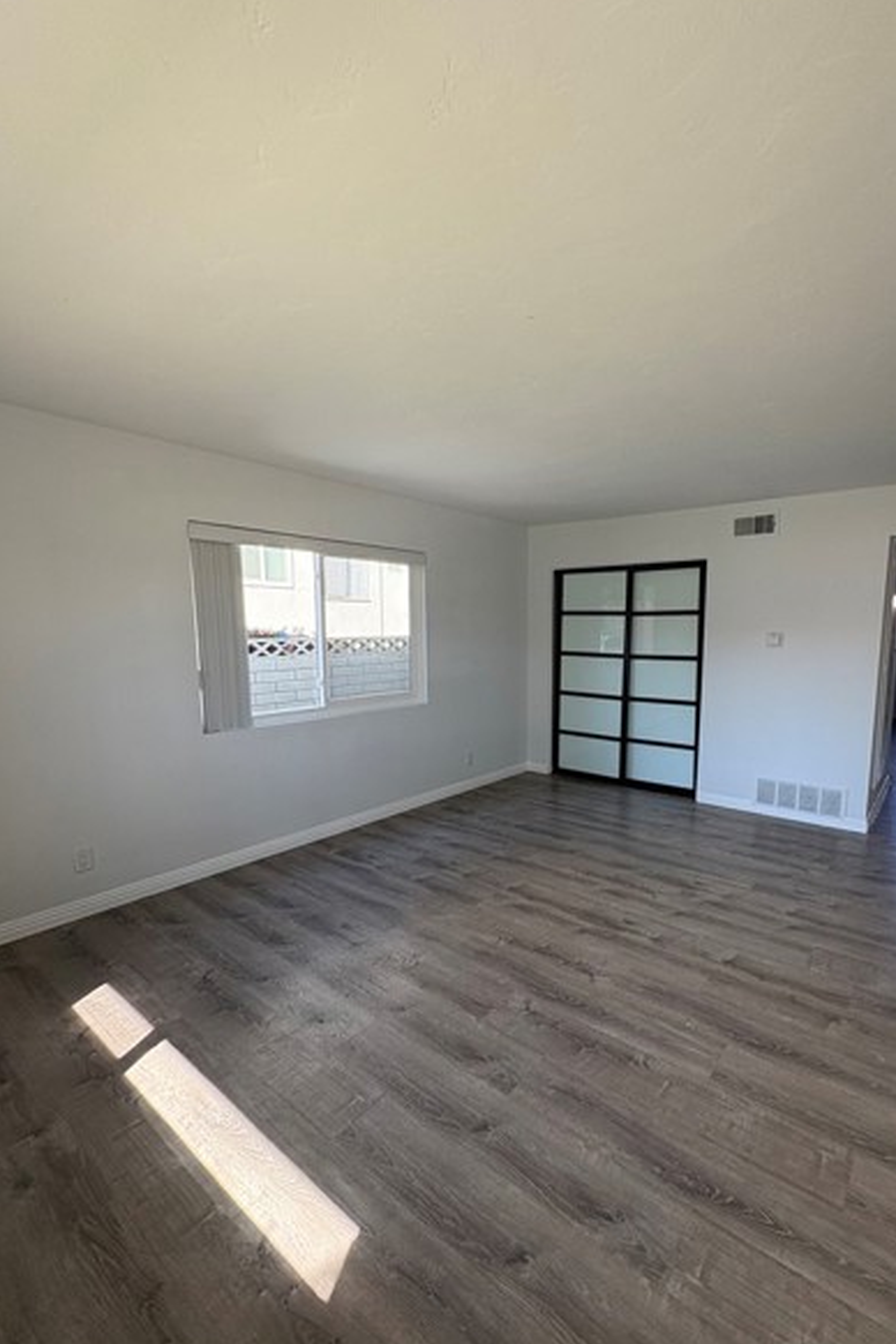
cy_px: 704
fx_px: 597
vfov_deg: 96.7
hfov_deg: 73.3
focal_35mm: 16
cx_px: 515
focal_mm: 2.22
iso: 125
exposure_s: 1/121
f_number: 2.2
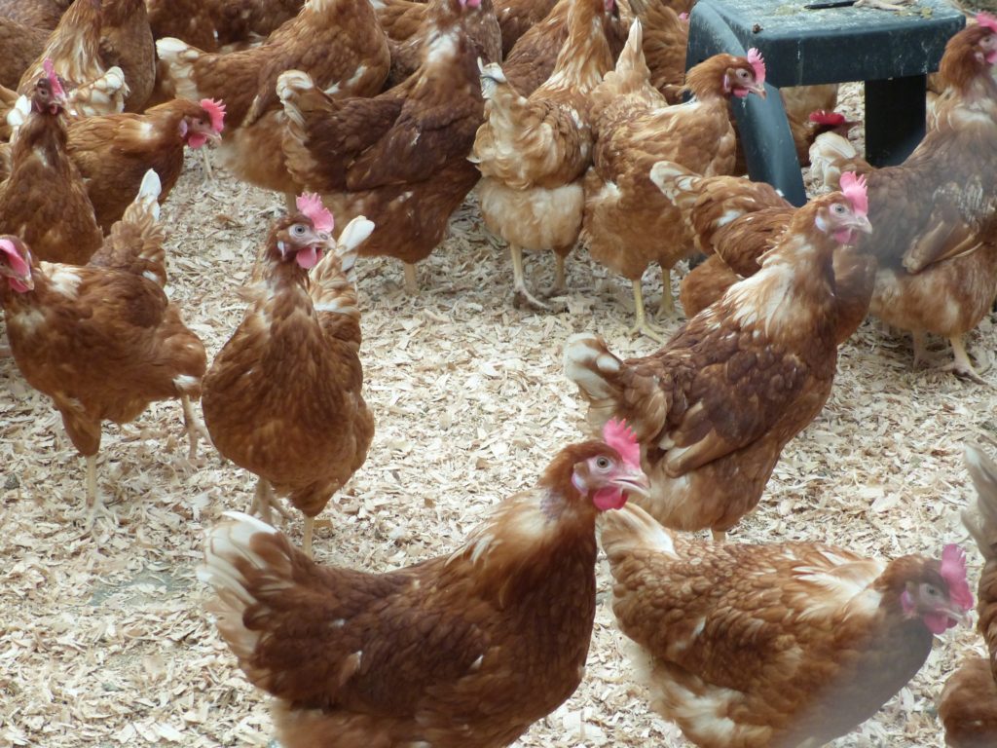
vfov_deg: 17.2
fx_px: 2477
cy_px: 374
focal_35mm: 86
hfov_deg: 22.8
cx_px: 498
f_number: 2.8
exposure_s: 1/60
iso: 320
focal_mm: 15.5
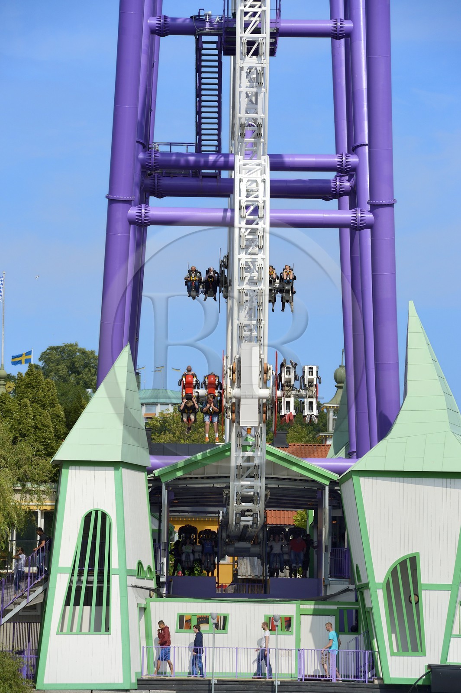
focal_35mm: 200
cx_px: 230
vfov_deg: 10.3
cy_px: 346
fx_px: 3846
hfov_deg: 6.9
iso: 200
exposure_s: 1/800
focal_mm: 200
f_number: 11
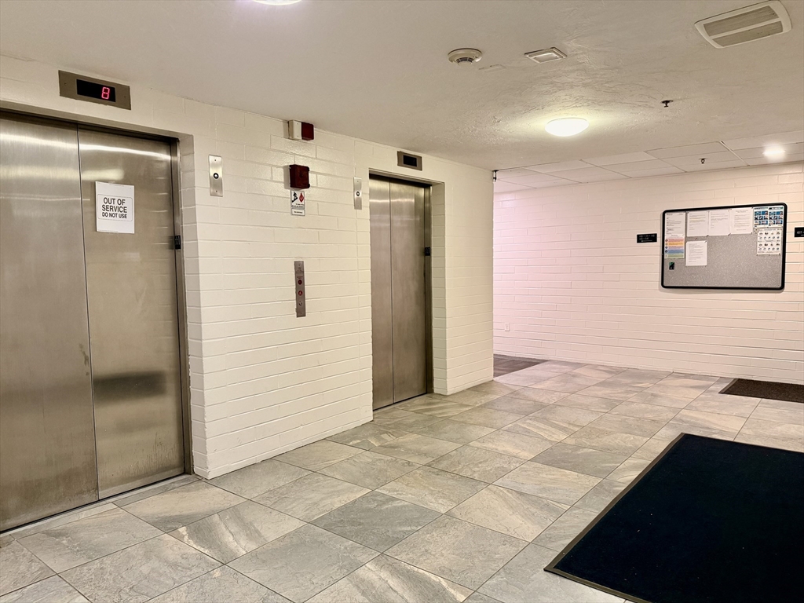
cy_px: 302
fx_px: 557
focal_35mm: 24
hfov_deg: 71.6
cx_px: 402
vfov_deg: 56.8
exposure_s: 1/60
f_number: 1.78
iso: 320
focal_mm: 6.76
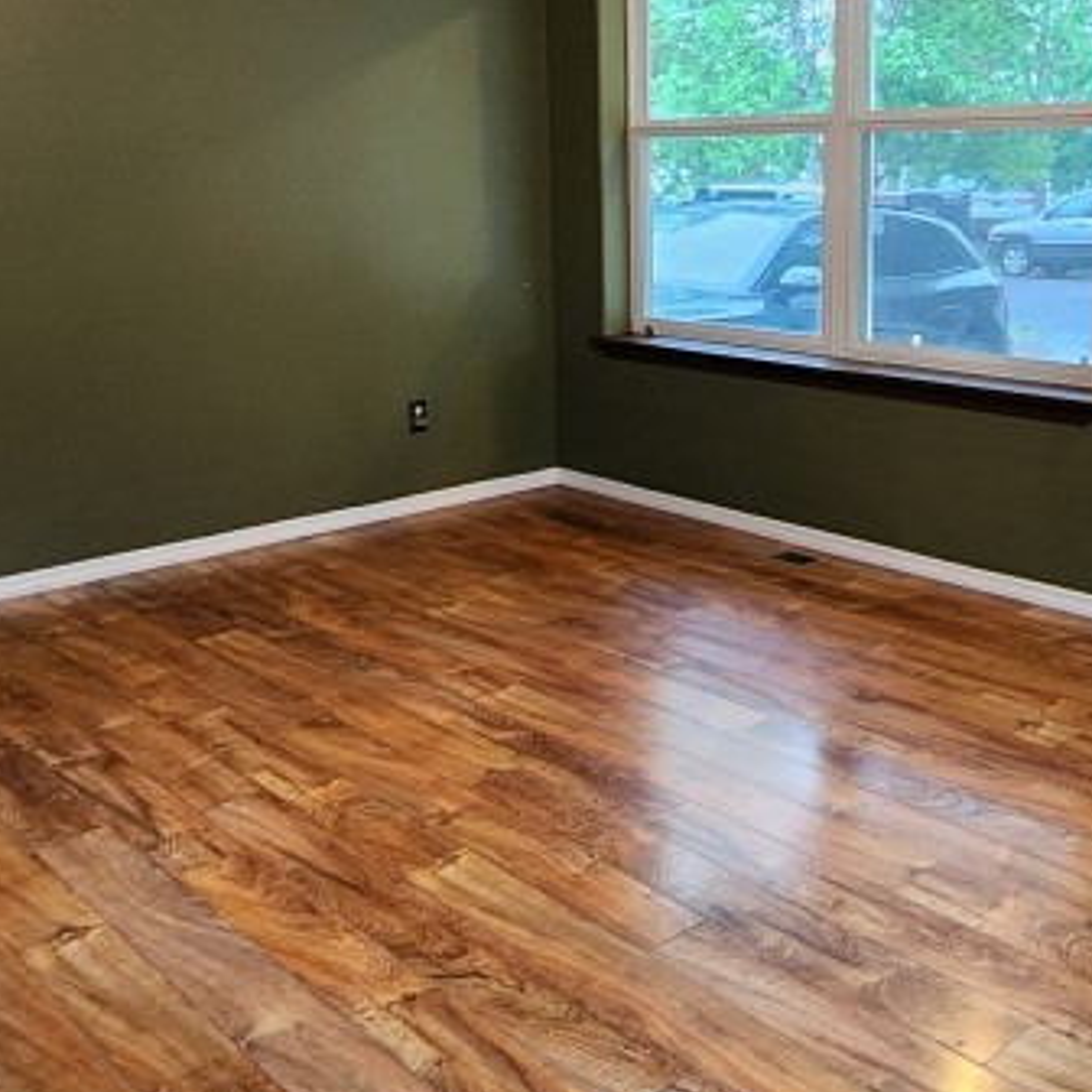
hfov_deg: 46.7
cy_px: 413
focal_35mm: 35
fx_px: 1249
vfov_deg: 46.8
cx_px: 702
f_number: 2.2
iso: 320
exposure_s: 1/30
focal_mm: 2.2
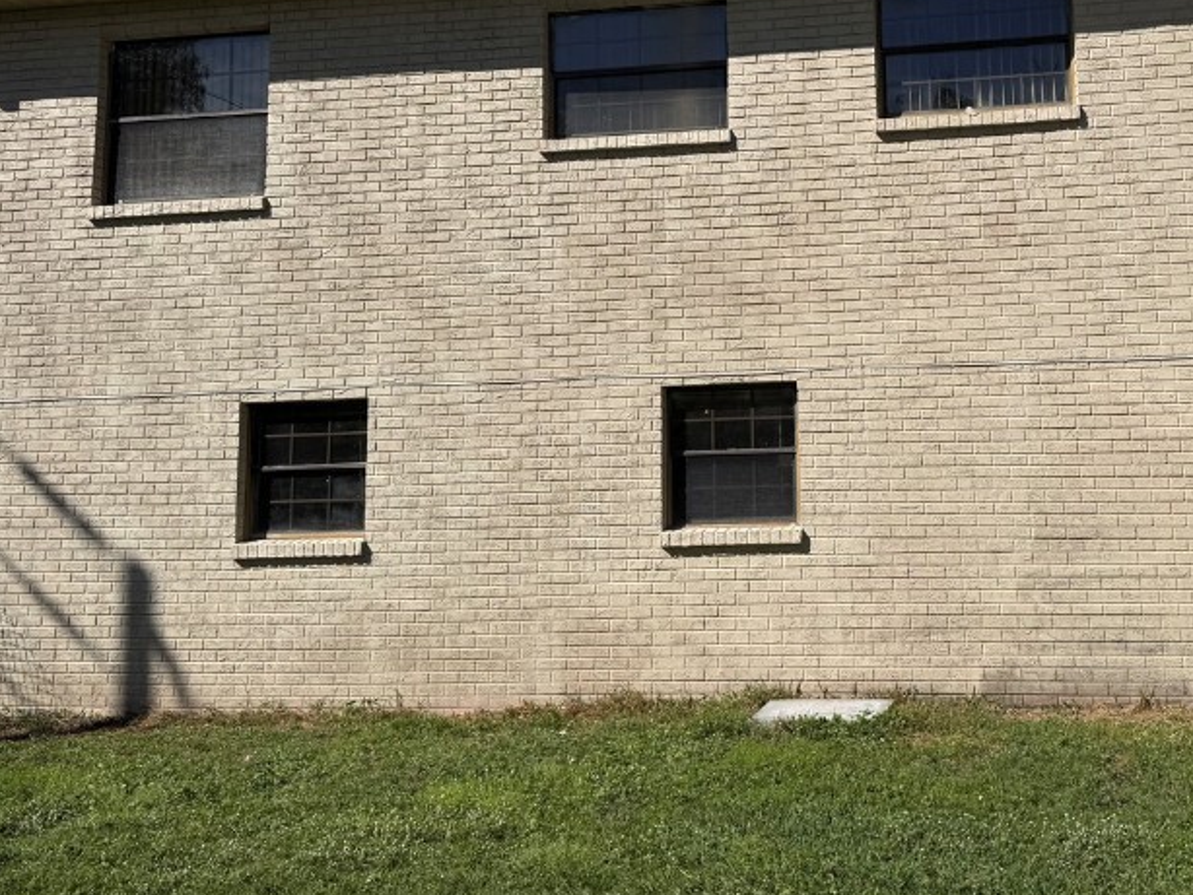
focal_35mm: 40
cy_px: 266
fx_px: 1379
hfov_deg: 46.0
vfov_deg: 35.5
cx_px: 804
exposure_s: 1/6410
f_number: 1.78
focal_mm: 6.76
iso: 80
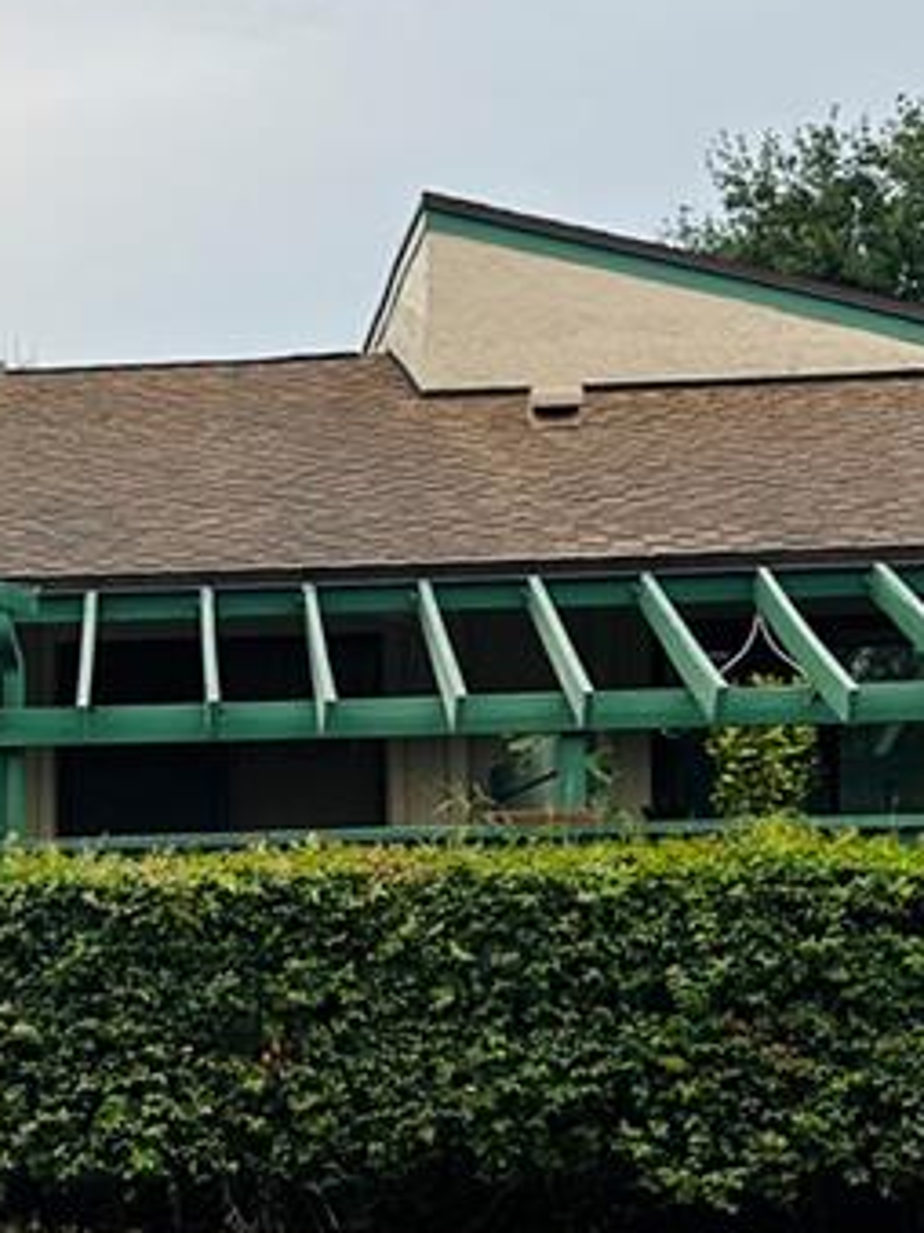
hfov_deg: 16.3
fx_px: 3027
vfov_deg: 22.9
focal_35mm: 85
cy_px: 855
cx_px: -316
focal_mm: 6.86
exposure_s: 1/169
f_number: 1.78
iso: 64
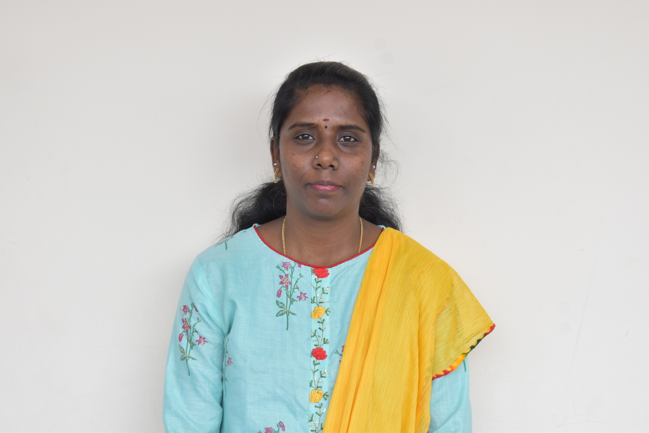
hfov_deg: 24.6
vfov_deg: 16.6
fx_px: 1487
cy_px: 216
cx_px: 324
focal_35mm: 82
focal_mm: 55
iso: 400
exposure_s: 1/100
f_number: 5.6
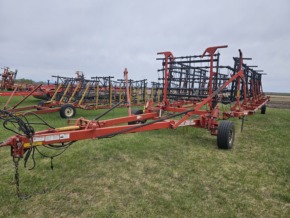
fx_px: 193
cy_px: 109
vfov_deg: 58.9
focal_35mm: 23
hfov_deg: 73.9
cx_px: 145
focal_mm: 6.3
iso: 10
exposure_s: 1/686
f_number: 1.7
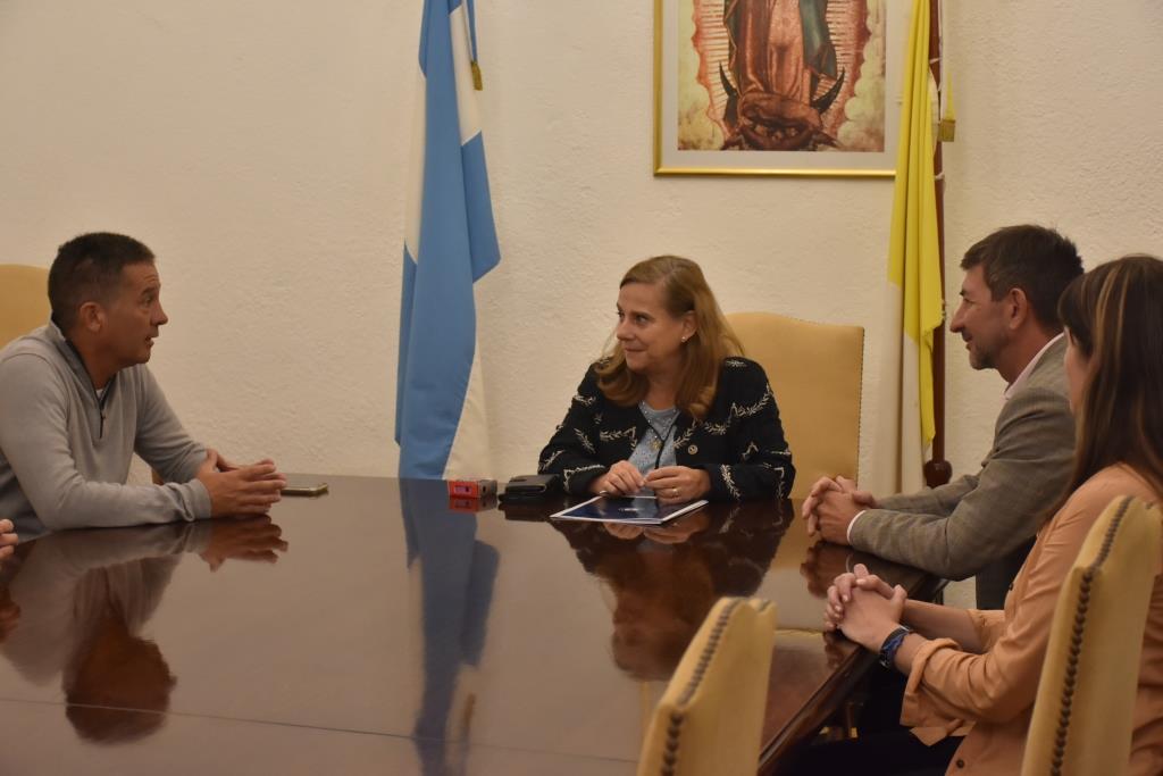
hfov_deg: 28.1
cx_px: 582
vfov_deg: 18.9
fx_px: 2326
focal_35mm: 72
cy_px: 388
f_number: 4.5
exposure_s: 1/30
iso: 1250
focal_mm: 48
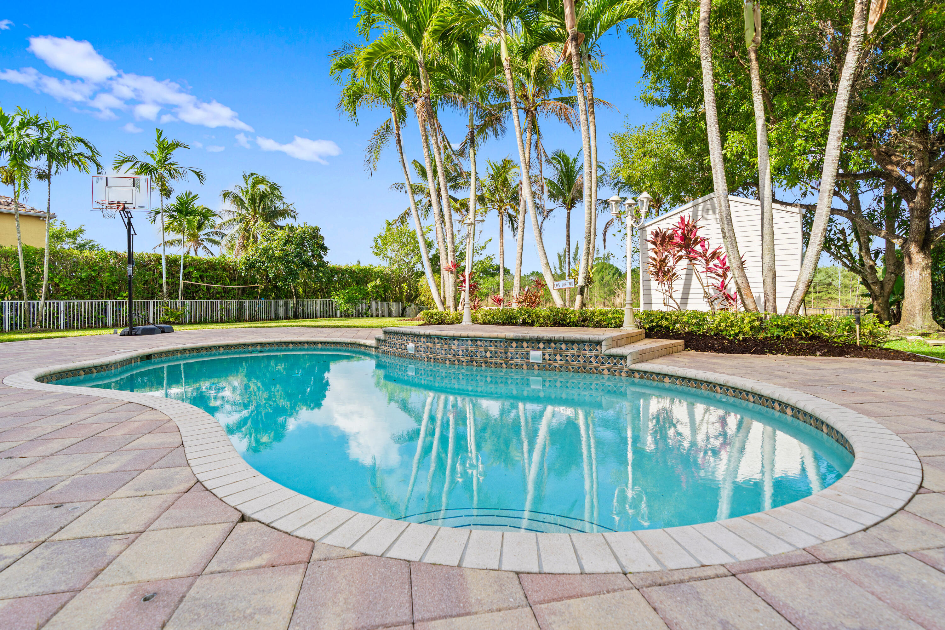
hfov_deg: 96.7
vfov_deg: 73.7
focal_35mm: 16
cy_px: 315
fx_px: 420
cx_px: 472
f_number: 4.5
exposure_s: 1/40
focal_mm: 16
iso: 100
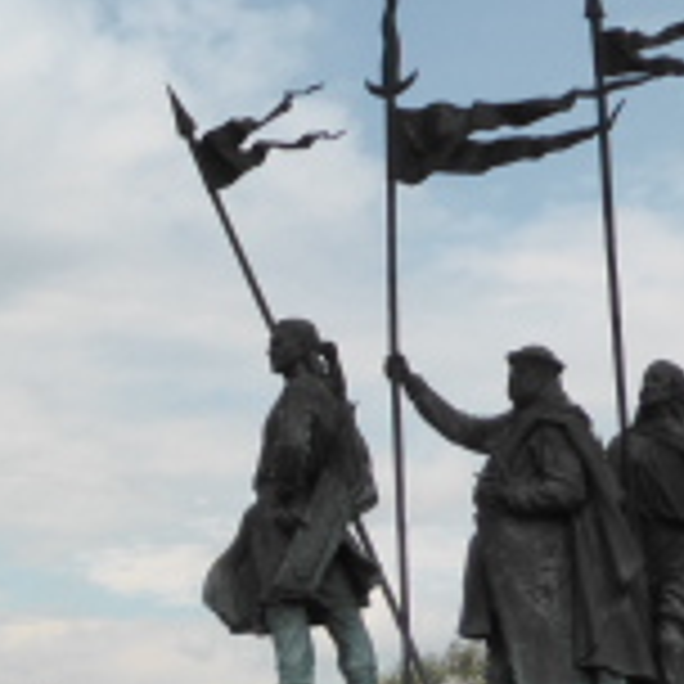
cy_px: 675
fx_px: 2079
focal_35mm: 93
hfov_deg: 17.4
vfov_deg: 18.2
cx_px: -225
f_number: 5
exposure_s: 1/800
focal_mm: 4.3
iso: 200
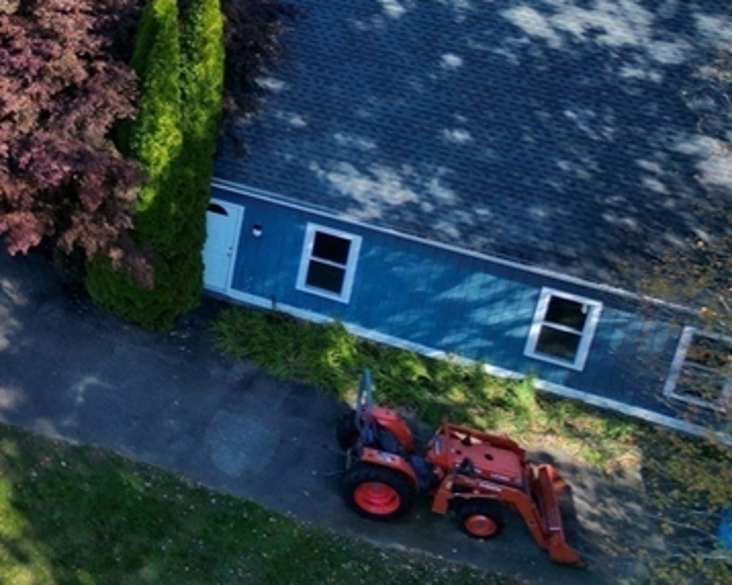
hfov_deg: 24.4
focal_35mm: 67
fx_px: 1451
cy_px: -143
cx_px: -243
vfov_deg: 21.0
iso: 110
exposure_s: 1/1250
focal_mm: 6.72
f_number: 1.7
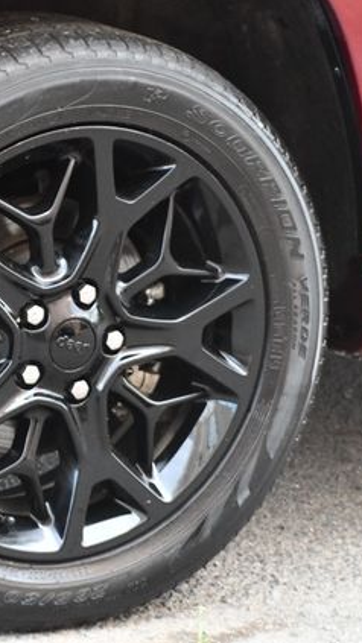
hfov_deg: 6.2
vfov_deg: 11.0
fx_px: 3327
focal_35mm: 195
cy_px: 321
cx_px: 43
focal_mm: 82
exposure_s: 1/125
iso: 2000
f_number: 4.8
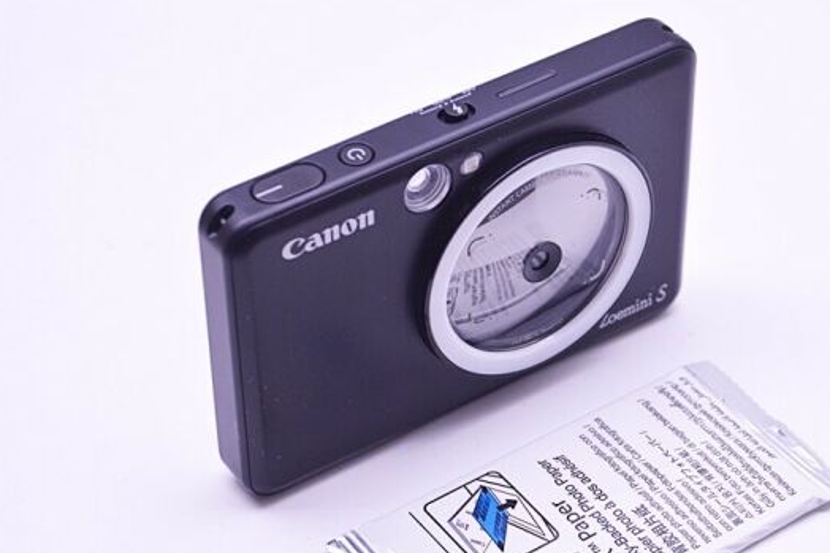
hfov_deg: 18.6
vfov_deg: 12.4
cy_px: 383
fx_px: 2535
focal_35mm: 110
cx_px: 510
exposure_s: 1/200
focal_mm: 50
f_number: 5.6
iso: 400
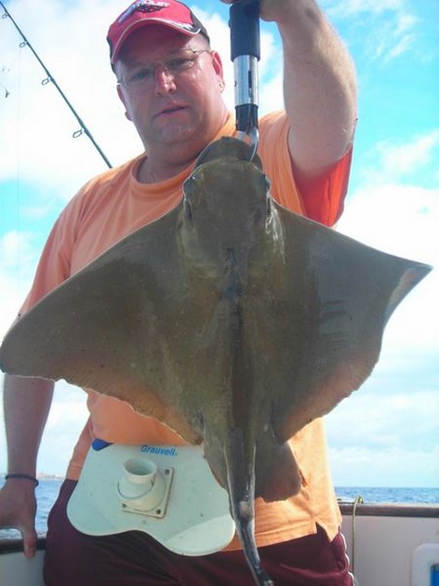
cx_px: 220
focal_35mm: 55
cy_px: 293
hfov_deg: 26.5
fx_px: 931
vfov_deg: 34.9
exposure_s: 1/245
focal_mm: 9.1
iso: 50
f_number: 3.6
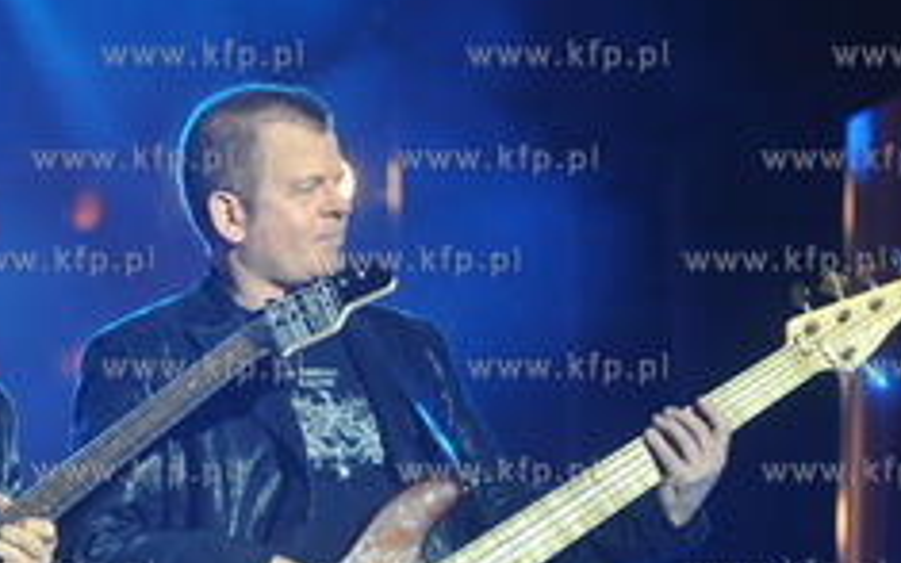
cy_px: 417
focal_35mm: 234
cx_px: 337
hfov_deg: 9.0
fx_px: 5747
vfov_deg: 5.6
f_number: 5.6
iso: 3200
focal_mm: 135
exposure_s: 1/200
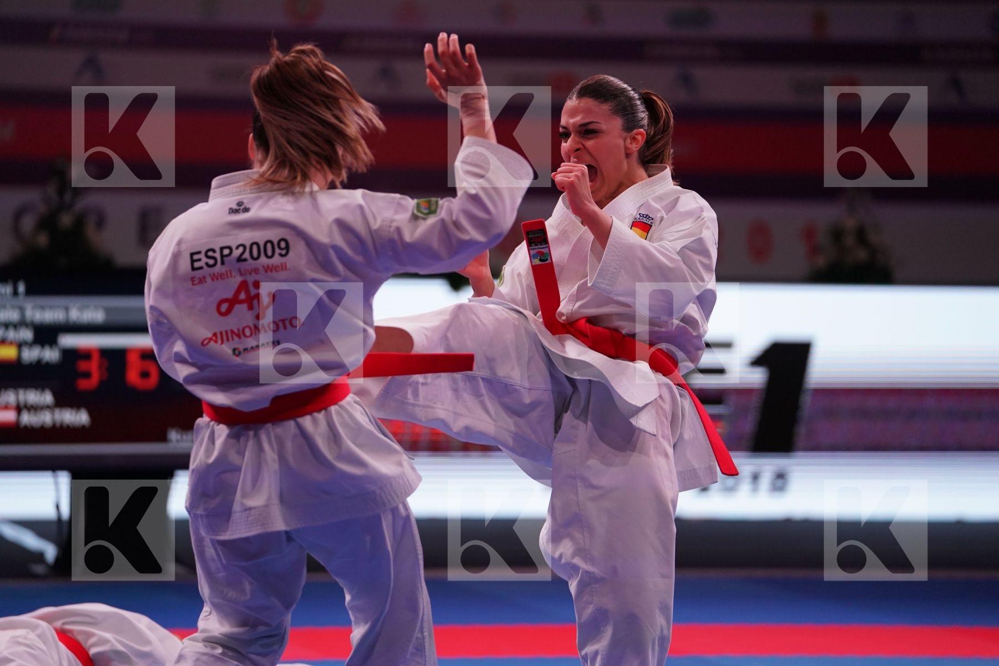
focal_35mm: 161
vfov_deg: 8.5
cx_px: 500
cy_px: 333
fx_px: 4467
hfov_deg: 12.8
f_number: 2.8
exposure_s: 1/1000
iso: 2000
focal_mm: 161
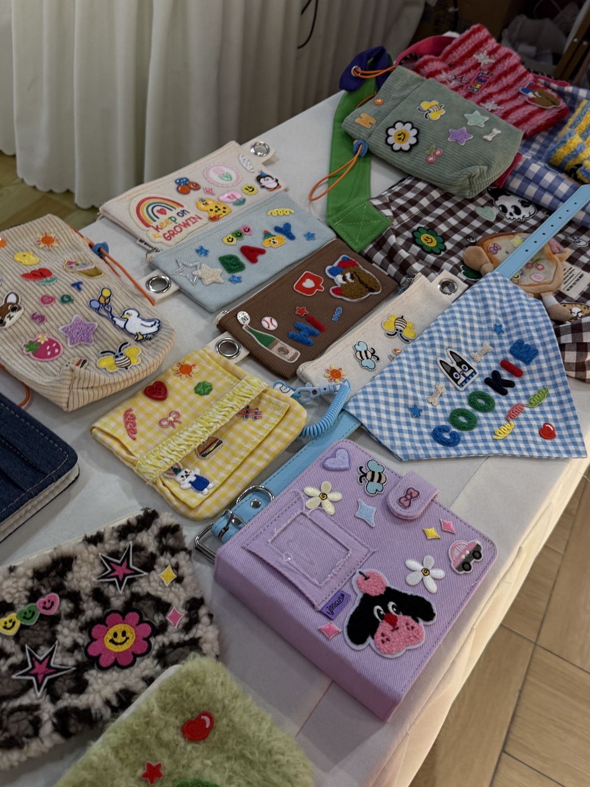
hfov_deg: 41.6
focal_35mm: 34
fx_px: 773
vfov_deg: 53.8
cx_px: 352
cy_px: 345
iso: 125
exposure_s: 1/50
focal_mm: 6.76
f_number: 1.78
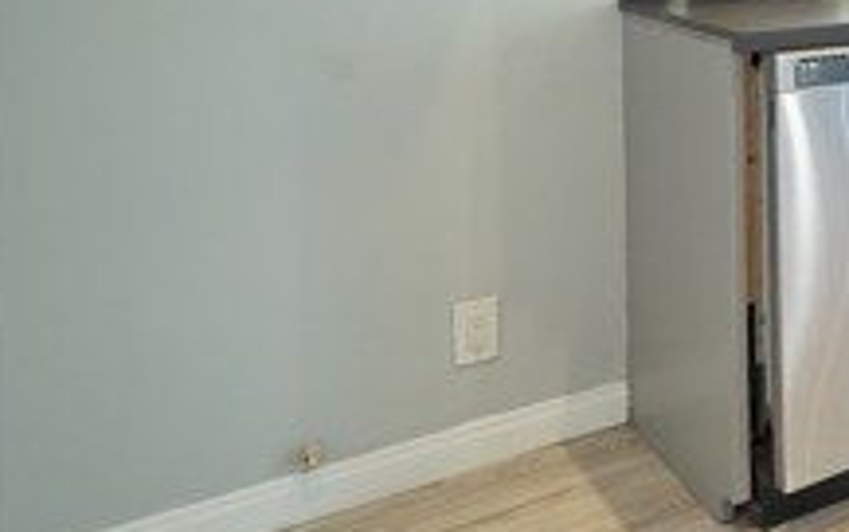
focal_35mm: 45
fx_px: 1042
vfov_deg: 25.4
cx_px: 1229
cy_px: -123
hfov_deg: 29.7
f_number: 5.6
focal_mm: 10
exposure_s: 1/30
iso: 800
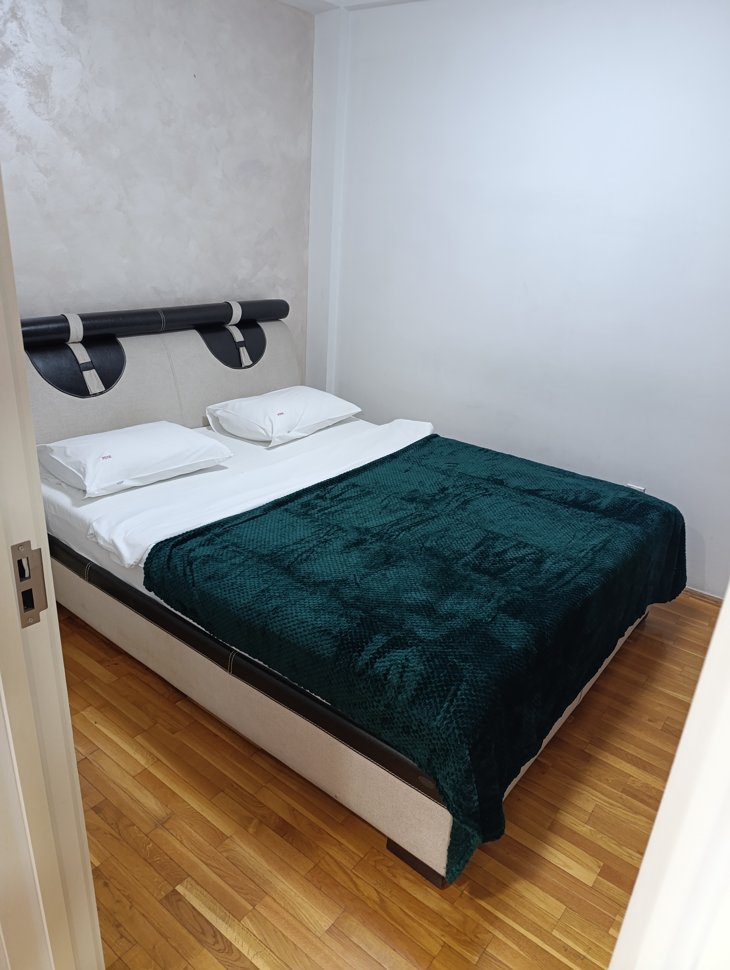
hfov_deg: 59.0
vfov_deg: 73.8
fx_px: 645
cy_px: 485
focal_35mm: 23
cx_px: 365
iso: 1000
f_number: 1.6
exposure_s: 1/50
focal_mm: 6.14
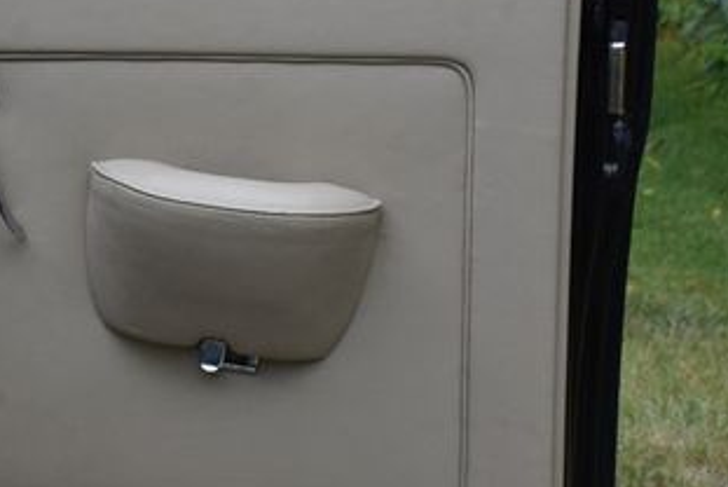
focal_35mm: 108
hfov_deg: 18.6
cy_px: 281
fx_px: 2187
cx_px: 68
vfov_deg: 12.7
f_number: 8
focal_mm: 35
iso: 560
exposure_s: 1/500
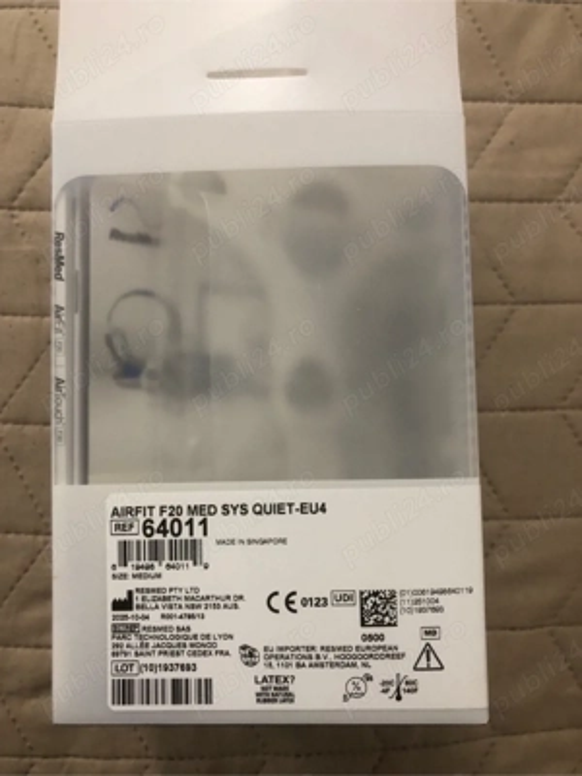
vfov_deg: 63.4
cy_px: 388
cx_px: 291
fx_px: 628
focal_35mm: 28
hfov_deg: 49.7
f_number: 1.8
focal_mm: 4
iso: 40
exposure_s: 1/15
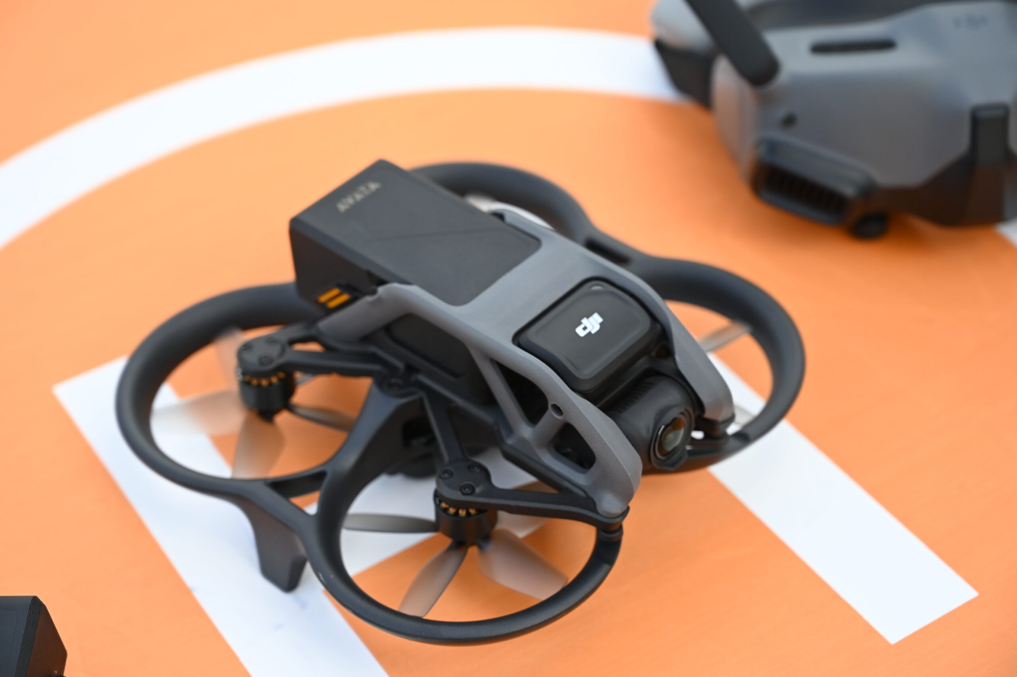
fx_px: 1976
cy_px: 338
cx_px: 508
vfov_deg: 19.4
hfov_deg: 28.9
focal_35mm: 70
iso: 1000
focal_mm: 70
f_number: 5
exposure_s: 1/800
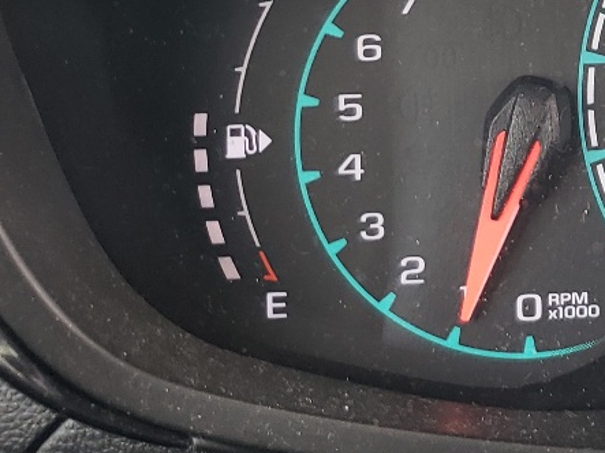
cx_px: 881
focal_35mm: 94
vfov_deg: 15.3
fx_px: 1642
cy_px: -34
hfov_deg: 18.7
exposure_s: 1/120
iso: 67
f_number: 1.5
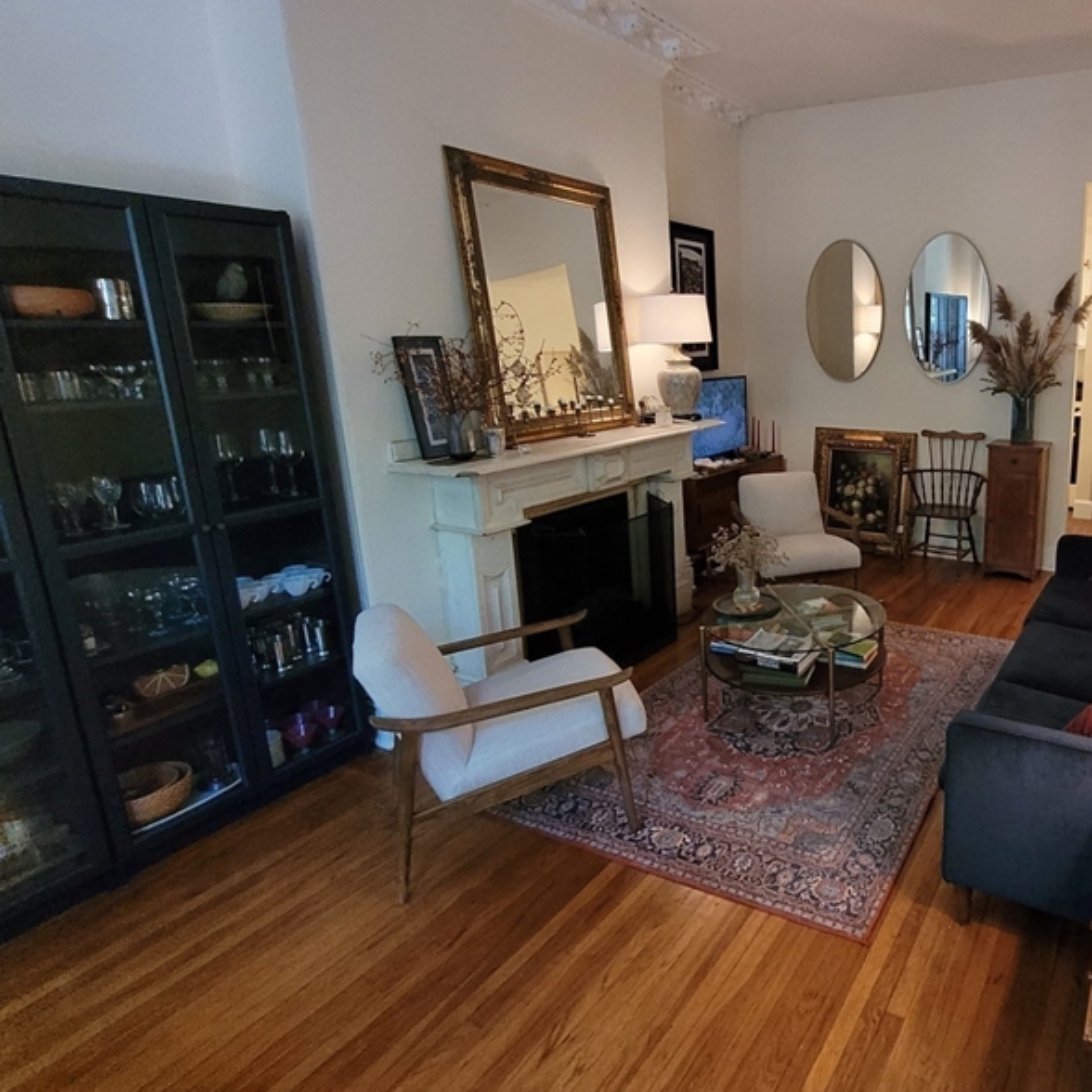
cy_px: 511
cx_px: 839
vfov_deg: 74.7
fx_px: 714
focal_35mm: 20
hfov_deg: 69.1
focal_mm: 1.74
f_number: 2.2
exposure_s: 1/60
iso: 400
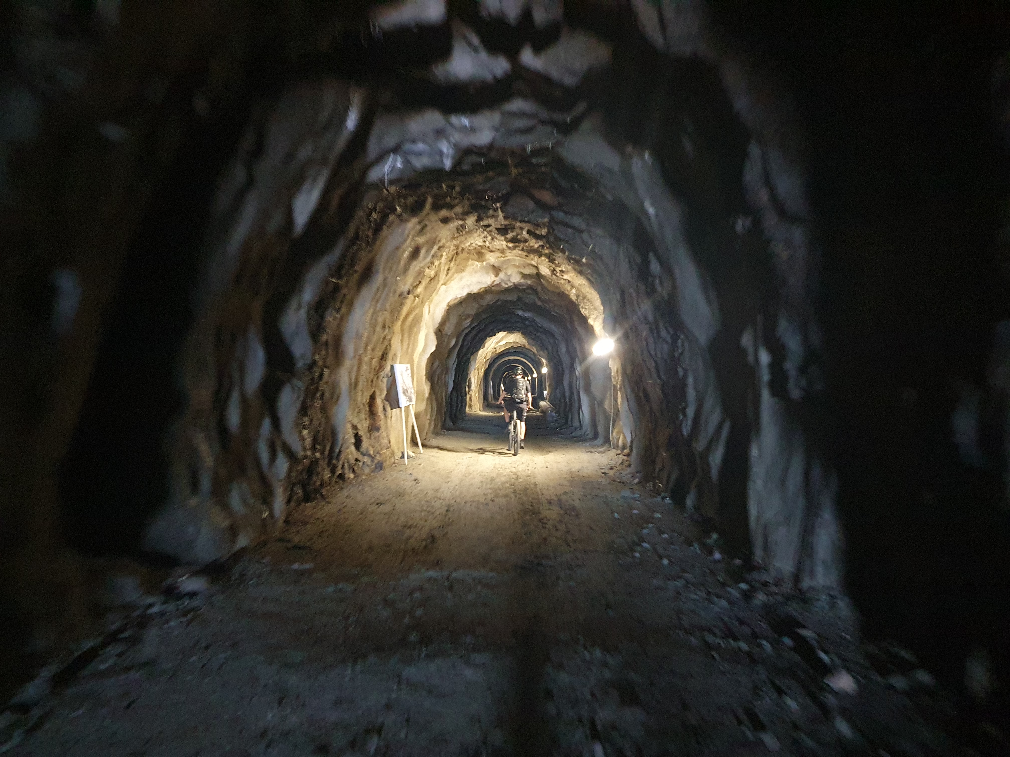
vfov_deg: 53.1
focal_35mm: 26
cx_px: 505
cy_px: 378
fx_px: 759
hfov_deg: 67.3
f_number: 1.5
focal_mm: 4.32
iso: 640
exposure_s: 1/17
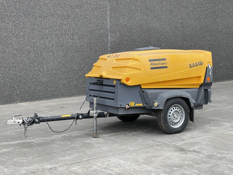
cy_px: 88
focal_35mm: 64
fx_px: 431
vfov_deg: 22.9
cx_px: 116
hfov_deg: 30.3
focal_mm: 7.5
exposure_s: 1/115
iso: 20
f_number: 2.2
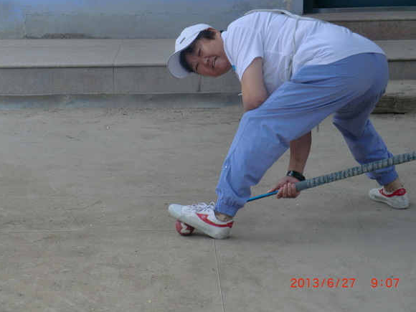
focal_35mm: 92
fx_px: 1106
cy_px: 154
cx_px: 212
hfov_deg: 21.3
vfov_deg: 16.1
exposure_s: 1/60
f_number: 4.8
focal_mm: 16
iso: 80
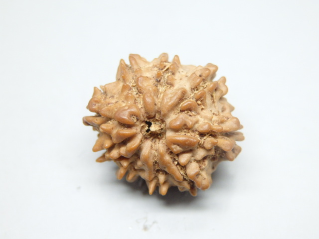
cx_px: 160
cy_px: 120
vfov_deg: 22.3
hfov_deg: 29.4
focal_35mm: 66
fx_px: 608
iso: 500
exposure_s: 1/100
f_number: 4.4
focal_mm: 11.9
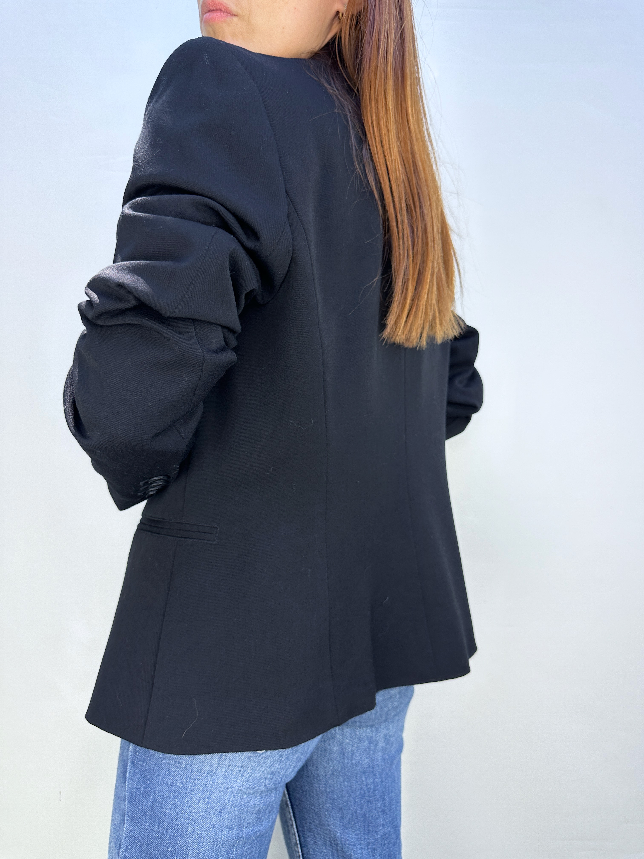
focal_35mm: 24
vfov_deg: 71.6
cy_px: 430
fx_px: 595
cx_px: 322
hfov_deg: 56.8
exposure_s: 1/326
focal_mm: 6.86
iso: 80
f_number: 1.78
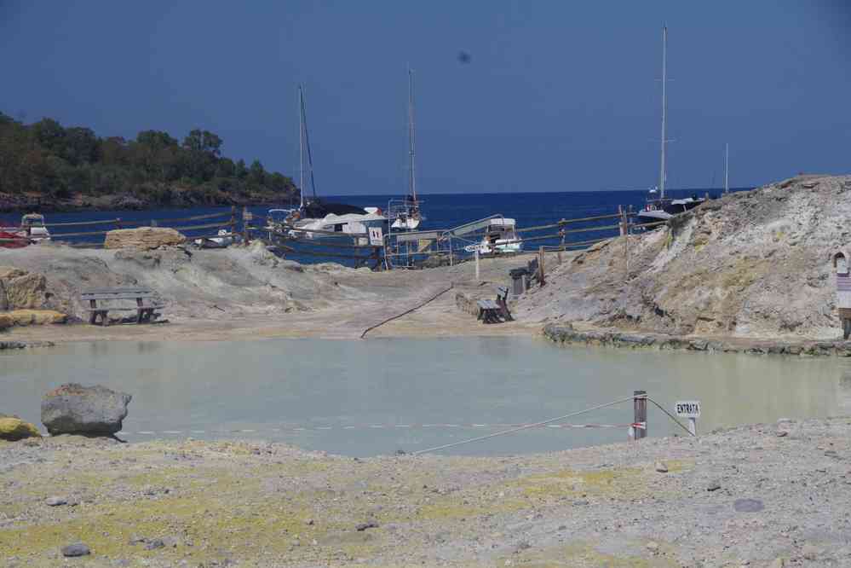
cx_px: 426
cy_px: 284
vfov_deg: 15.7
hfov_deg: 23.4
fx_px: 2056
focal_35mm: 87
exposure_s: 1/200
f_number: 11
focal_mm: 57.5
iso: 200
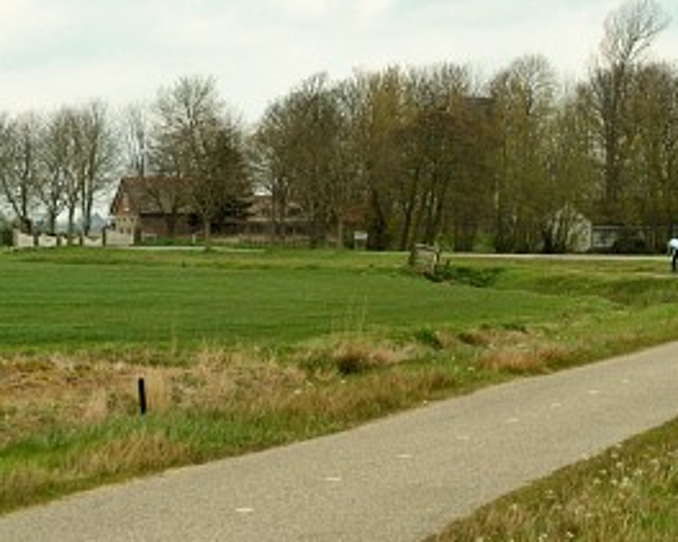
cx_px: 416
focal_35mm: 197
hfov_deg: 9.8
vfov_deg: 7.8
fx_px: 3952
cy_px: 194
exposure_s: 1/180
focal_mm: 82
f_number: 6.7
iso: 200
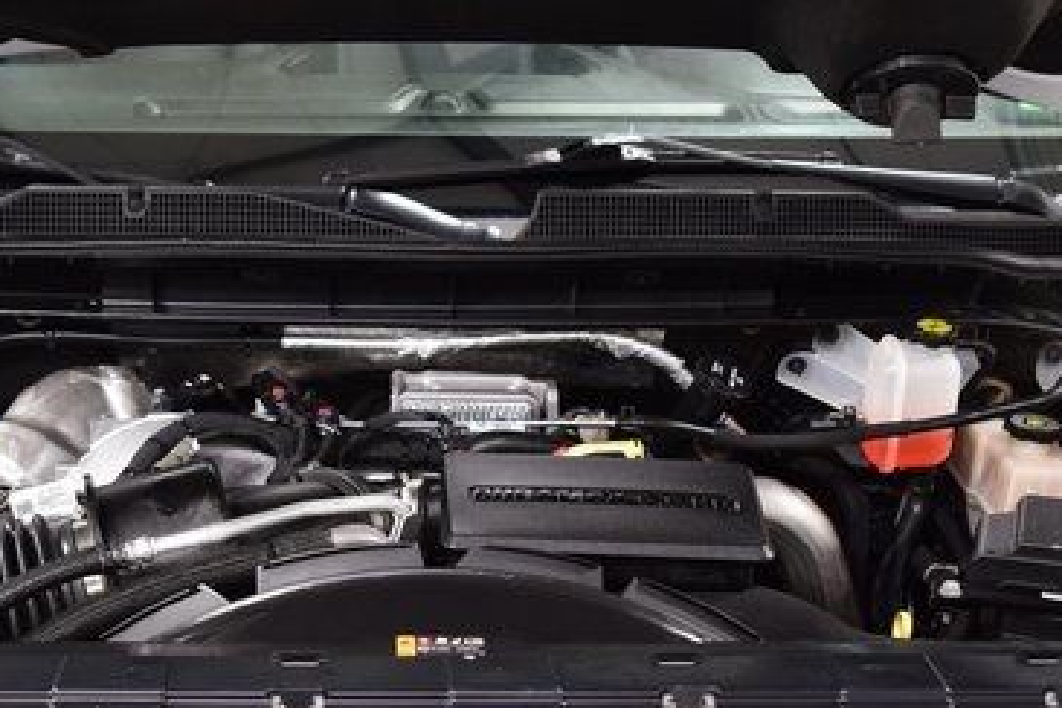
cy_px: 524
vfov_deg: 21.4
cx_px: 435
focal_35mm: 63
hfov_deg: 31.8
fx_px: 1858
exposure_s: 1/60
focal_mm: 24
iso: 1600
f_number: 3.5
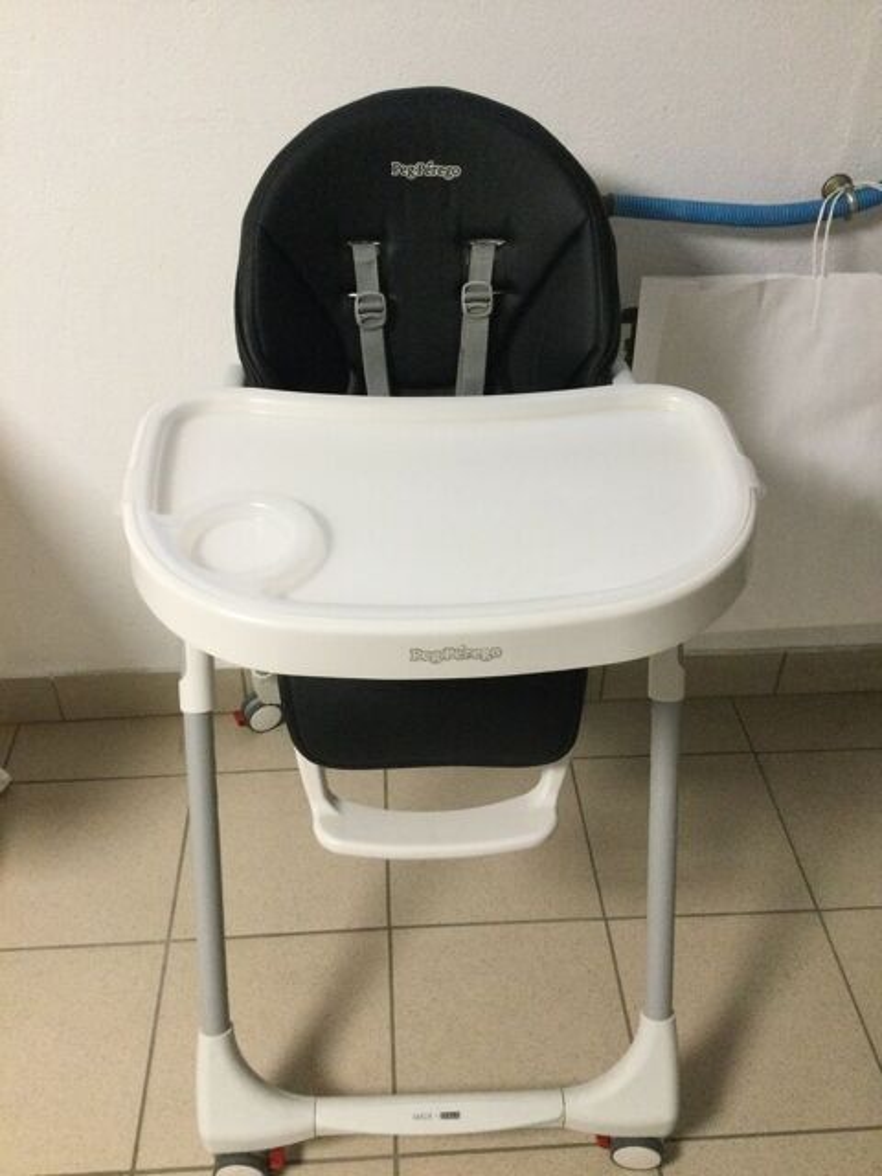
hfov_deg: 45.4
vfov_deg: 58.4
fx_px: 1053
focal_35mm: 31
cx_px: 441
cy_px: 588
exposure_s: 1/33
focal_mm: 3.3
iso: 250
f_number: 2.4
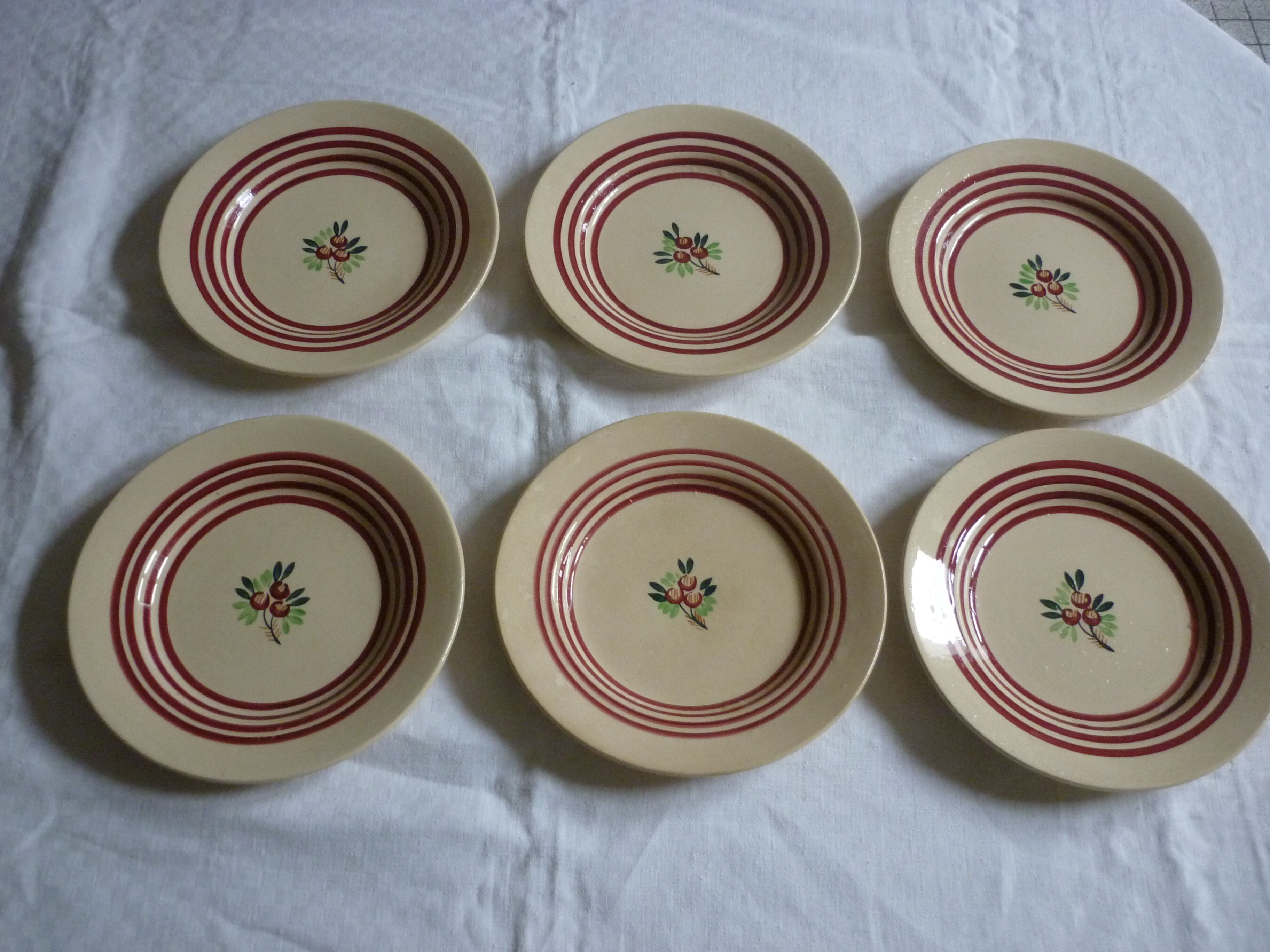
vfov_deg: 42.9
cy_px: 476
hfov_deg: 55.4
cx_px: 635
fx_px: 1211
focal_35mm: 33
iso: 400
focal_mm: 5.5
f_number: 2.8
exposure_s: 1/30
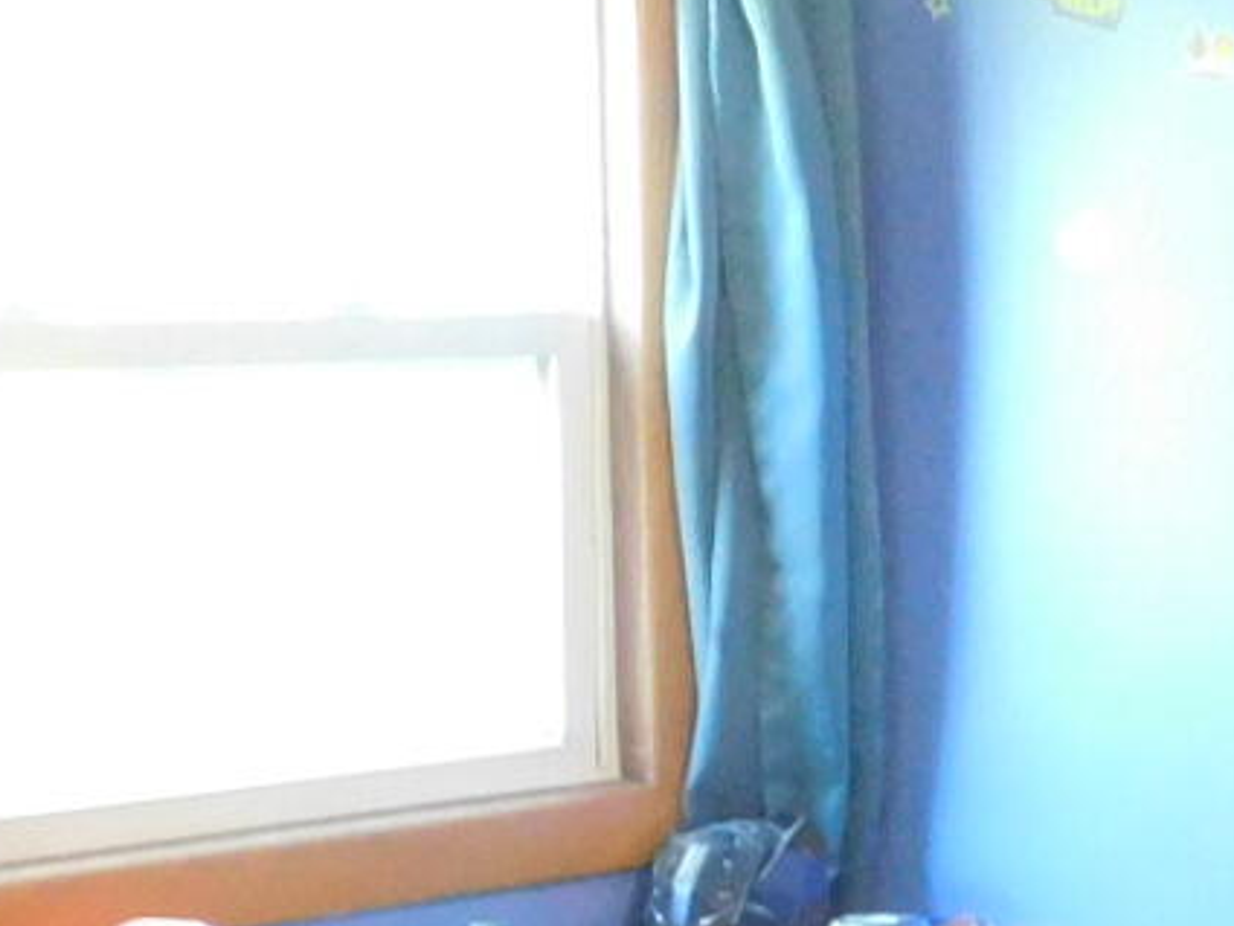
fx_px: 4386
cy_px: 1010
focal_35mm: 123
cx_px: 1675
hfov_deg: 15.2
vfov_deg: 11.9
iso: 400
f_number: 3
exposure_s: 1/10
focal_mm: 4
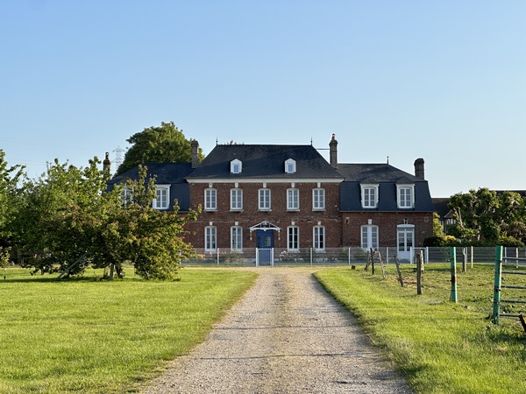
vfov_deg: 19.1
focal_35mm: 77
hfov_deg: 25.3
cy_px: 197
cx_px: 263
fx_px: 1170
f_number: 2.8
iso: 32
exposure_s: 1/511
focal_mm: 9
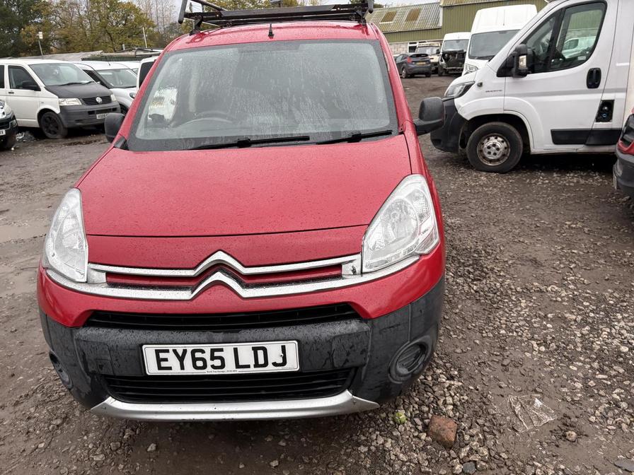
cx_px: 317
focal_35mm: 26
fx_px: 476
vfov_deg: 53.1
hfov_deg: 67.3
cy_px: 238
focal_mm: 5.96
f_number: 1.6
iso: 50
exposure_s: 1/338
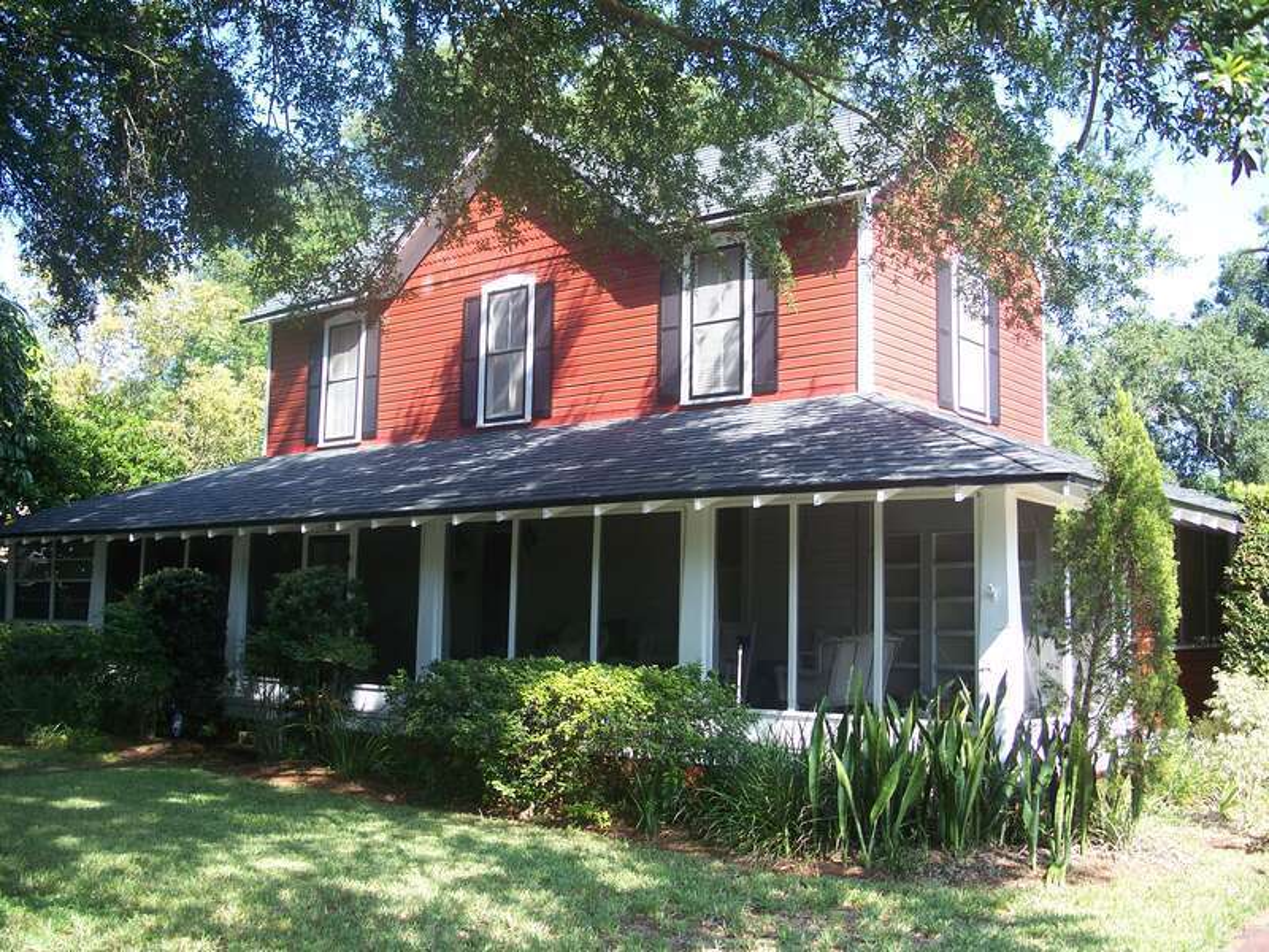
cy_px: 476
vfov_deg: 38.7
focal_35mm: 37
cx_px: 634
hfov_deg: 50.1
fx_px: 1356
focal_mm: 7.8
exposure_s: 1/125
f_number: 2.8
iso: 64
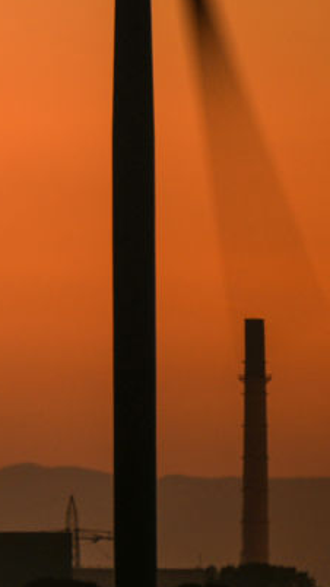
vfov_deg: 1.4
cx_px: -359
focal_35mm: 1600
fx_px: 24900
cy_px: 167
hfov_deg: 0.8
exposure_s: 1/3
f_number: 5.6
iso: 160
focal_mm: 400
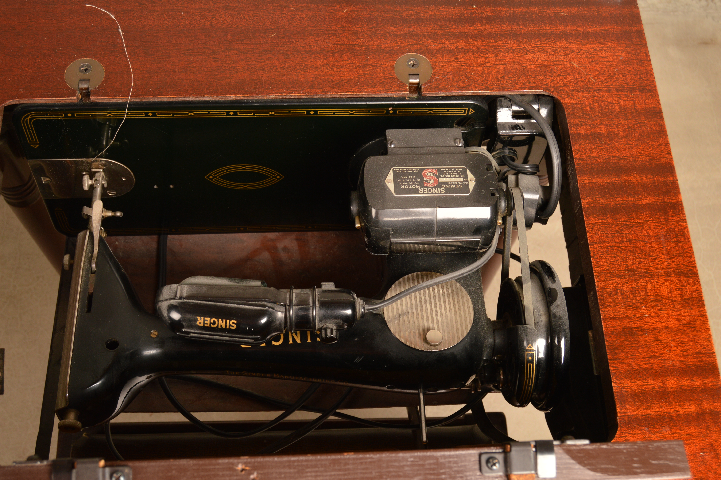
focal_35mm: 45
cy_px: 240
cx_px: 360
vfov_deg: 29.8
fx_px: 900
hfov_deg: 43.6
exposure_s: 1/160
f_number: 7.1
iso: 200
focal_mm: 30
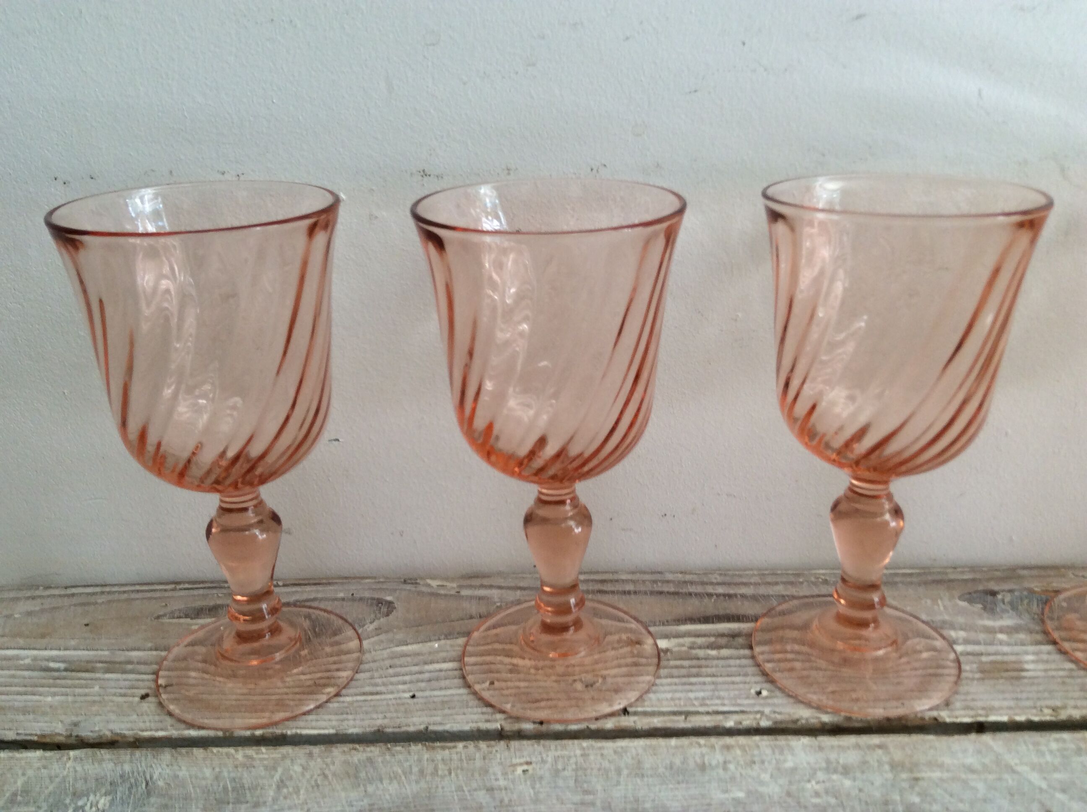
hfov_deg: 56.9
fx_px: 1003
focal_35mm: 32
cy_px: 406
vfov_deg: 44.1
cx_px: 544
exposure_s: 1/25
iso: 40
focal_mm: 3.3
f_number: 2.4
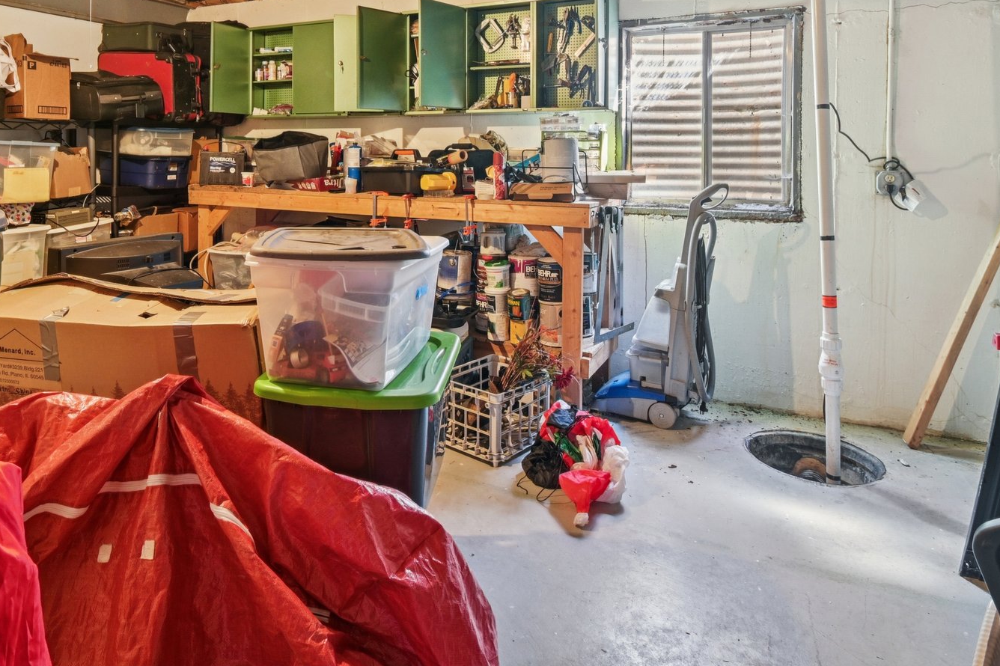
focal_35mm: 23
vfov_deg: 52.5
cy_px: 160
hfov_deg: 75.7
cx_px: 433
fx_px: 639
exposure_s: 1/1.25
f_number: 8
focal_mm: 10
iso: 400
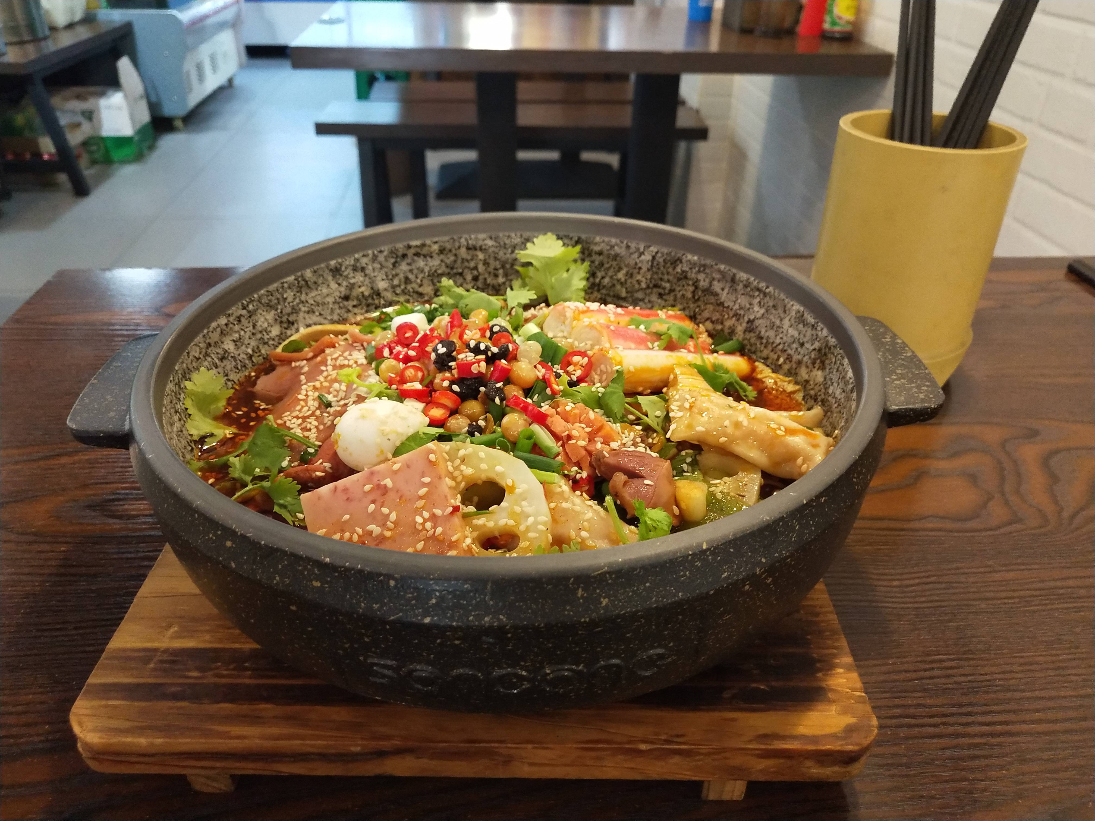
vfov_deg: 46.8
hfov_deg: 60.0
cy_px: 410
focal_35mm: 30
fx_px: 949
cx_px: 548
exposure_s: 1/50
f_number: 1.8
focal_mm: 3.95
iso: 423
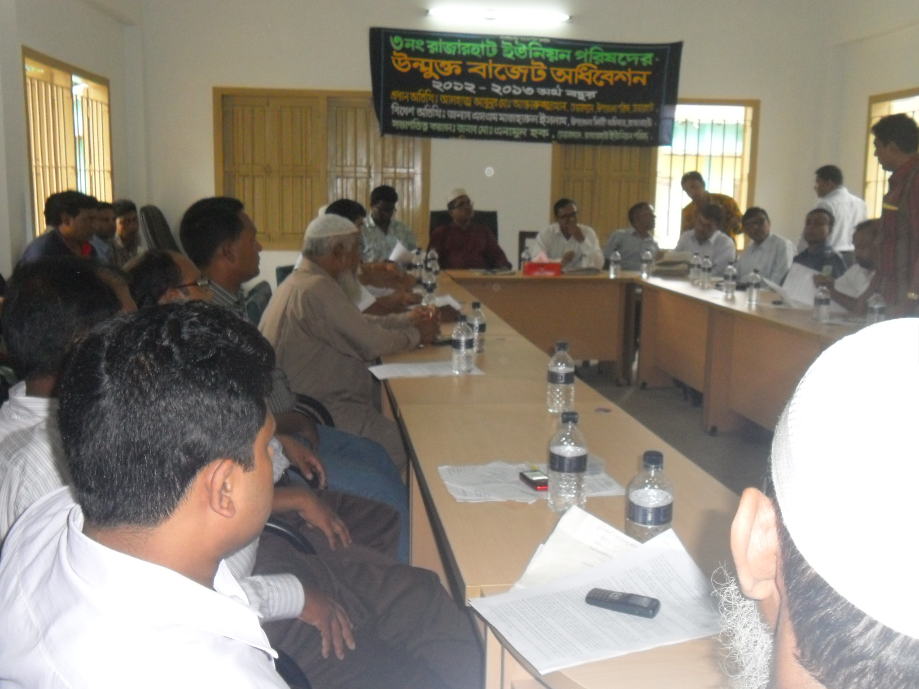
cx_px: 460
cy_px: 344
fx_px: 982
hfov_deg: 50.1
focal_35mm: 37
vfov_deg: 38.7
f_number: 4
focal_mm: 6.6
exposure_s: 1/45
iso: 240
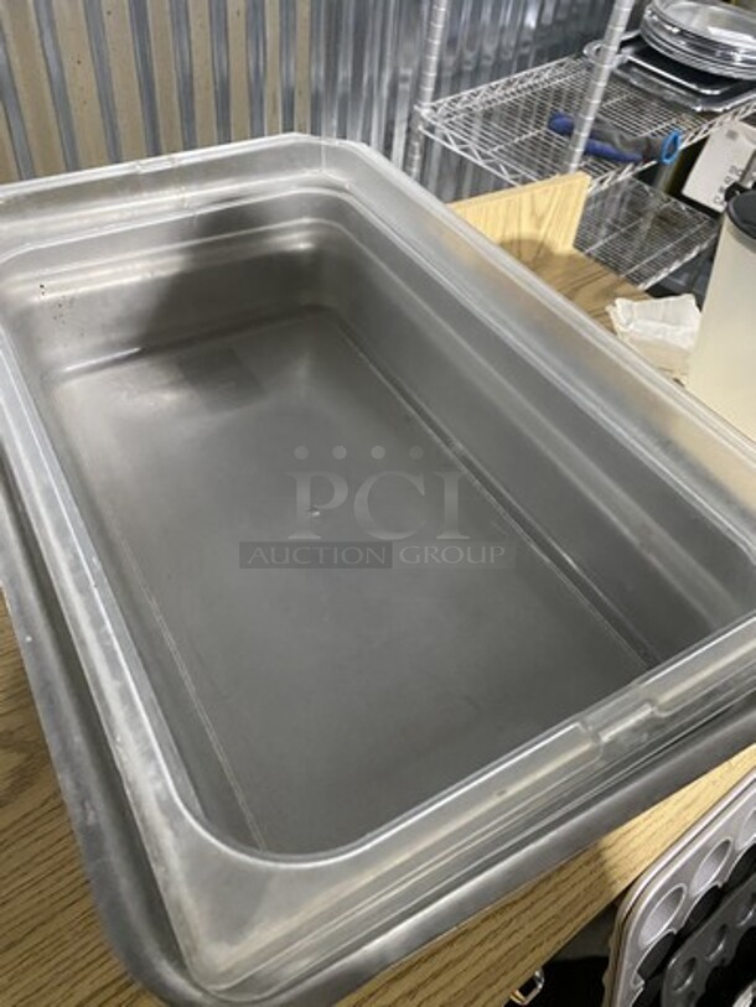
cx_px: 378
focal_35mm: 26
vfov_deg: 67.3
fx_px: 757
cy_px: 504
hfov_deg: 53.1
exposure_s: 1/40
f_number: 1.8
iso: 500
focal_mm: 4.25
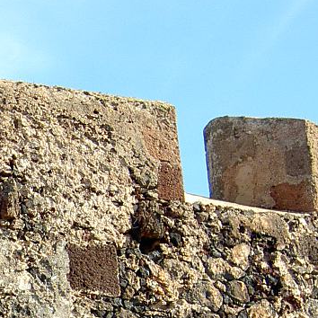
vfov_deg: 9.6
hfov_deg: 9.4
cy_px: 358
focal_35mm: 180
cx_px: -181
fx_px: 1871
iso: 50
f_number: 3.8
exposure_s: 1/250
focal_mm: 9.9
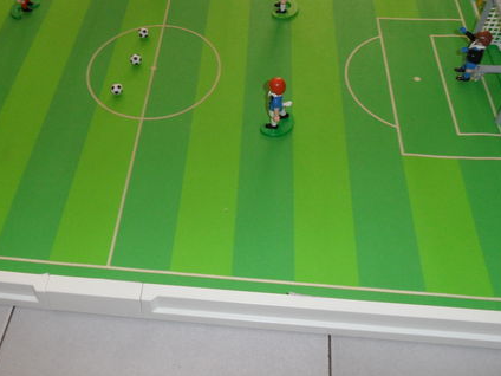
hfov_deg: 53.5
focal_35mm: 34
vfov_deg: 41.1
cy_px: 115
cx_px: 196
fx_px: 492
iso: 200
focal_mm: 3.9
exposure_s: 1/30
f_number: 3.2
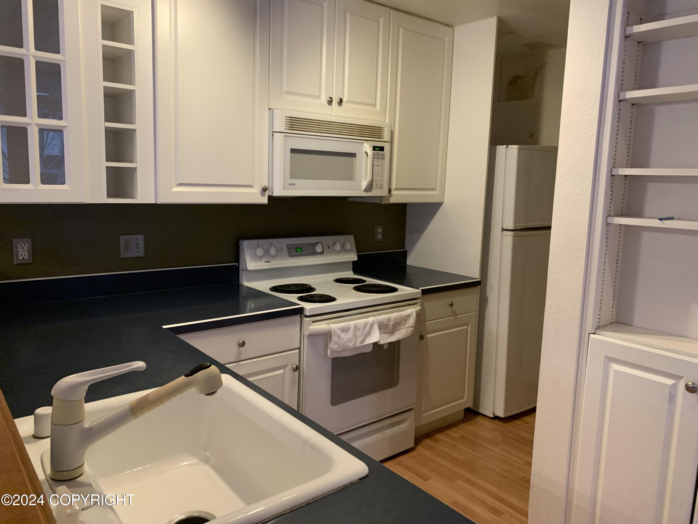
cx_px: 349
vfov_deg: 53.1
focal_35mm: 26
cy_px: 262
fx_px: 524
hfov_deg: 67.3
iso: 250
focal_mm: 4.25
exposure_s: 1/60
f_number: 1.8
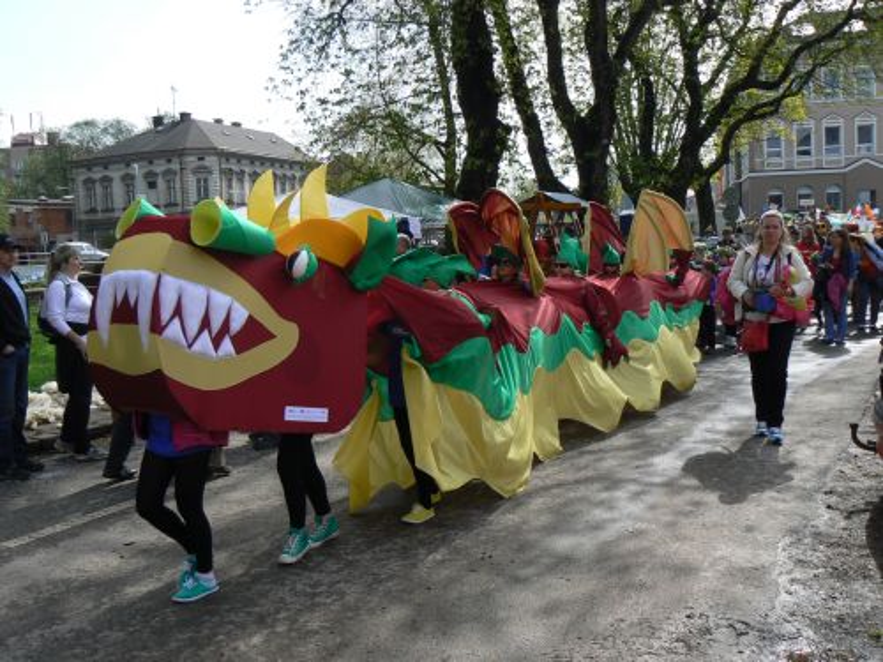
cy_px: 331
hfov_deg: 51.4
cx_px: 442
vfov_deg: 39.7
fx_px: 918
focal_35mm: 36
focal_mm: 6
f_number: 5.6
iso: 80
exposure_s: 1/400
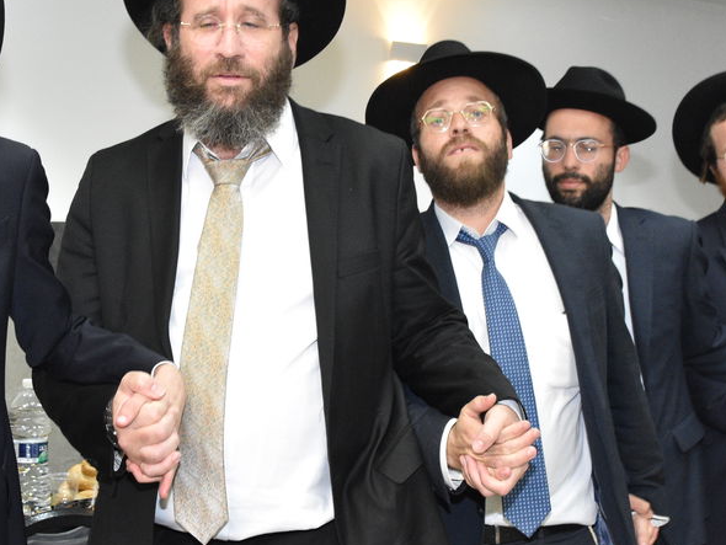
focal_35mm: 58
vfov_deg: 25.2
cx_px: 343
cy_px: 290
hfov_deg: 33.1
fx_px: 1220
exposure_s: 1/160
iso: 1600
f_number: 4.5
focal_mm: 17
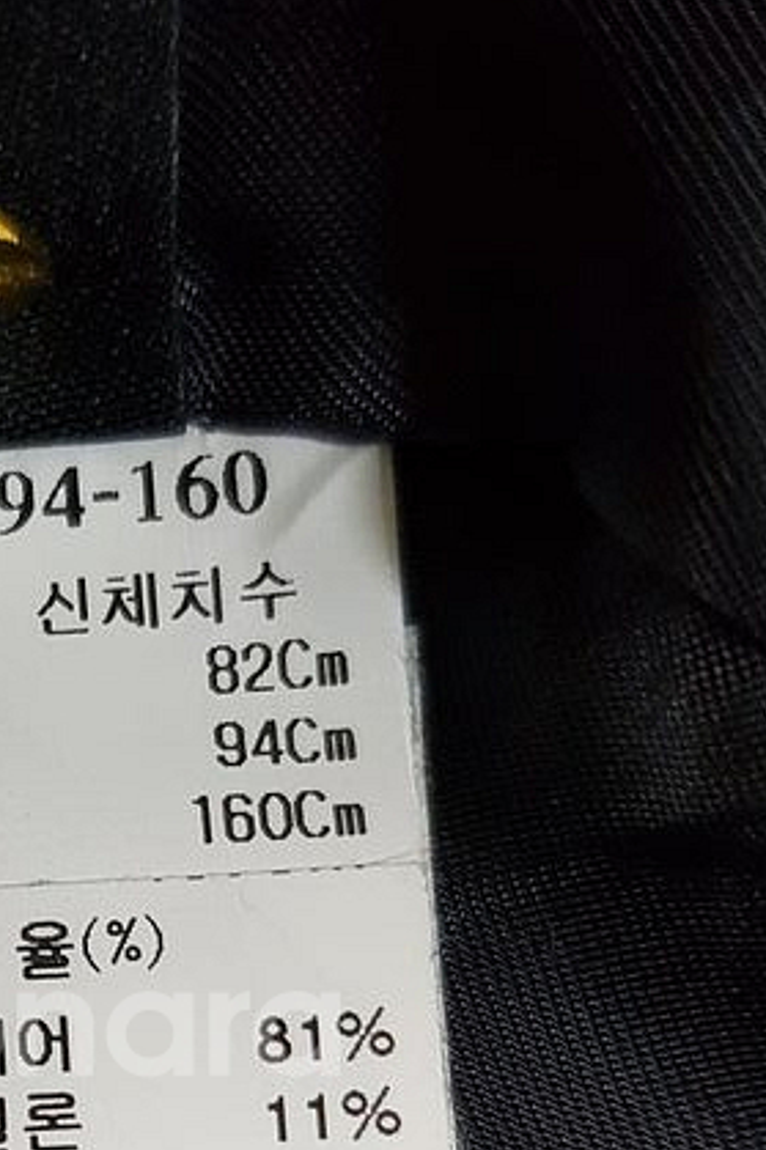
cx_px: -146
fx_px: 1980
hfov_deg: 20.5
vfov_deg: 30.9
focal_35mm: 62
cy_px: 1032
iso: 250
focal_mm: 4.2
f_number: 1.7
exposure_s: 1/60
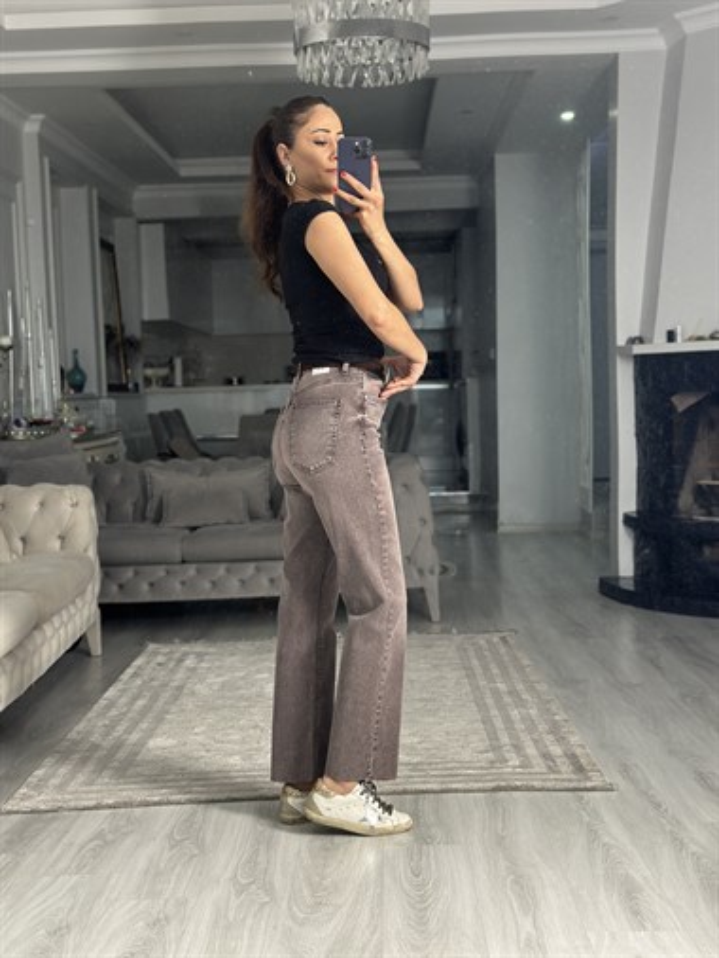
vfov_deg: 39.6
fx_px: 1328
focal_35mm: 48
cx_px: 360
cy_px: 479
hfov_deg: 30.3
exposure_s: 1/50
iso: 125
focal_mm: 6.86
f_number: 1.78
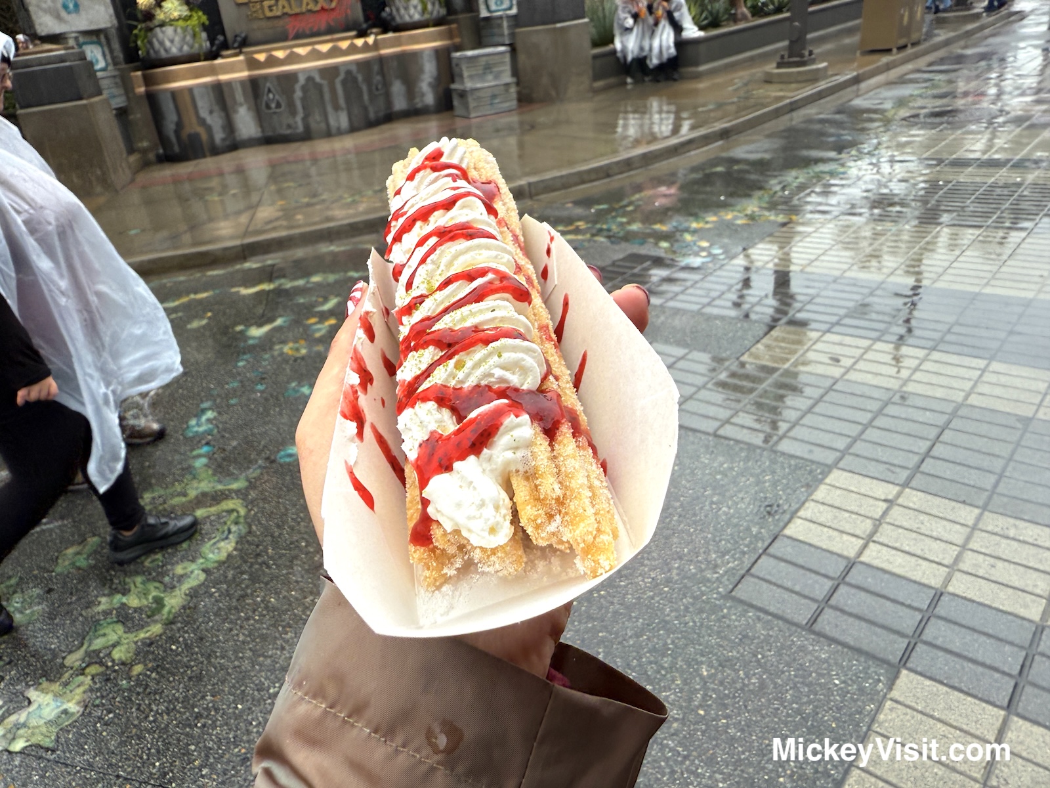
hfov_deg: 71.6
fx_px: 728
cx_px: 525
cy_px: 394
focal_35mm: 24
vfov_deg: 56.8
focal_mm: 2.22
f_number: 2.2
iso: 40
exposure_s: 1/99
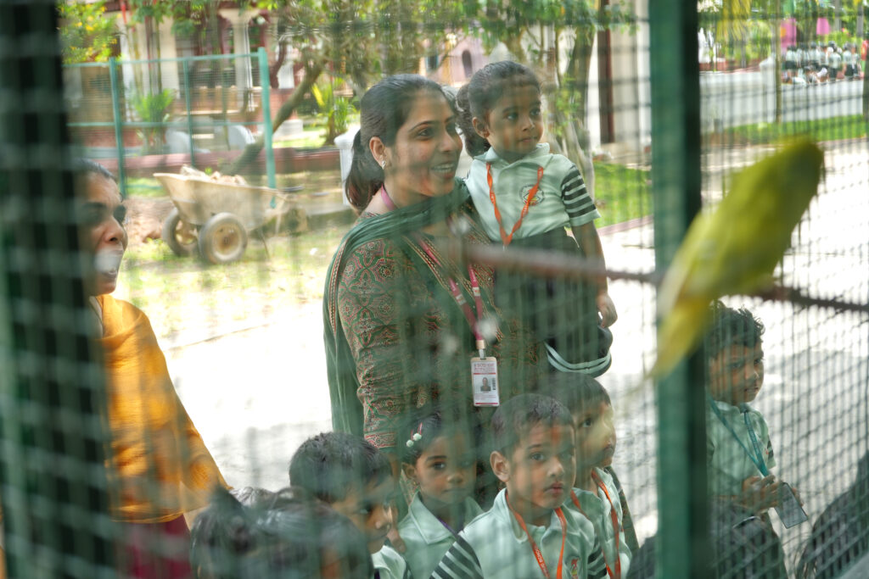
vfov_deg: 25.1
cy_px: 290
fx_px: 1304
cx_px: 434
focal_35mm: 54
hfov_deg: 36.9
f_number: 5
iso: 500
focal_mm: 54
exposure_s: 1/400
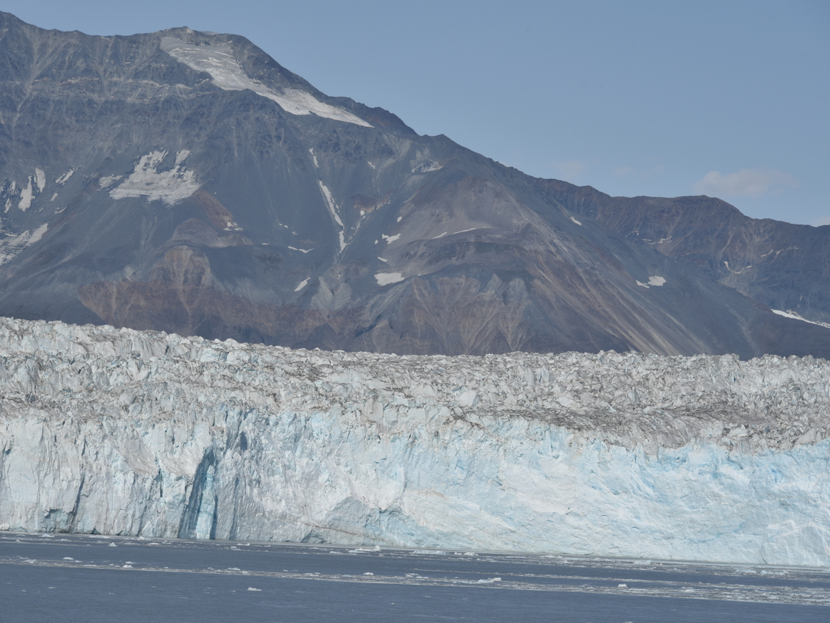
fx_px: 4435
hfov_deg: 10.7
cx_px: 392
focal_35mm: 185
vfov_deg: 8.0
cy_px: 312
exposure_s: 1/500
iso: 100
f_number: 11
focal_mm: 170
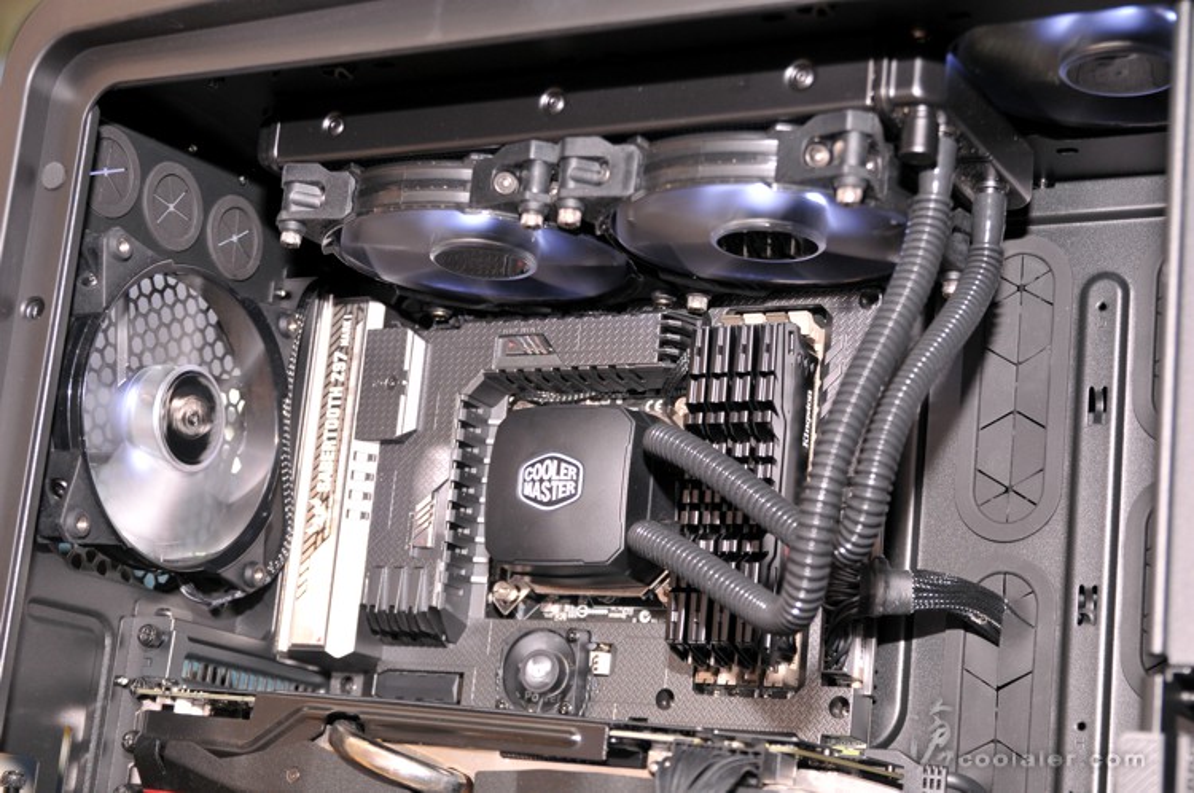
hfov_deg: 30.5
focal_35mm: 66
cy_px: 396
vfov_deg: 20.6
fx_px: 2186
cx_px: 597
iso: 400
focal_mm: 44
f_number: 5
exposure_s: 1/80
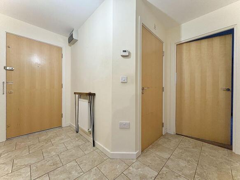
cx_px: 120
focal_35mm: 14
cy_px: 90
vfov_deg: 85.7
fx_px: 97
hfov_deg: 102.1
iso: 320
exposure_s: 1/50
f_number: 2.2
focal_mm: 2.22
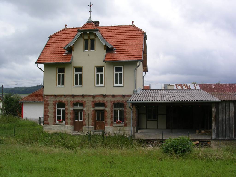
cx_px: 118
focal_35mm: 38
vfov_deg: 37.7
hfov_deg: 49.0
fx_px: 259
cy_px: 88
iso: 50
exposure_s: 1/163
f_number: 5.6
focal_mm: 5.8
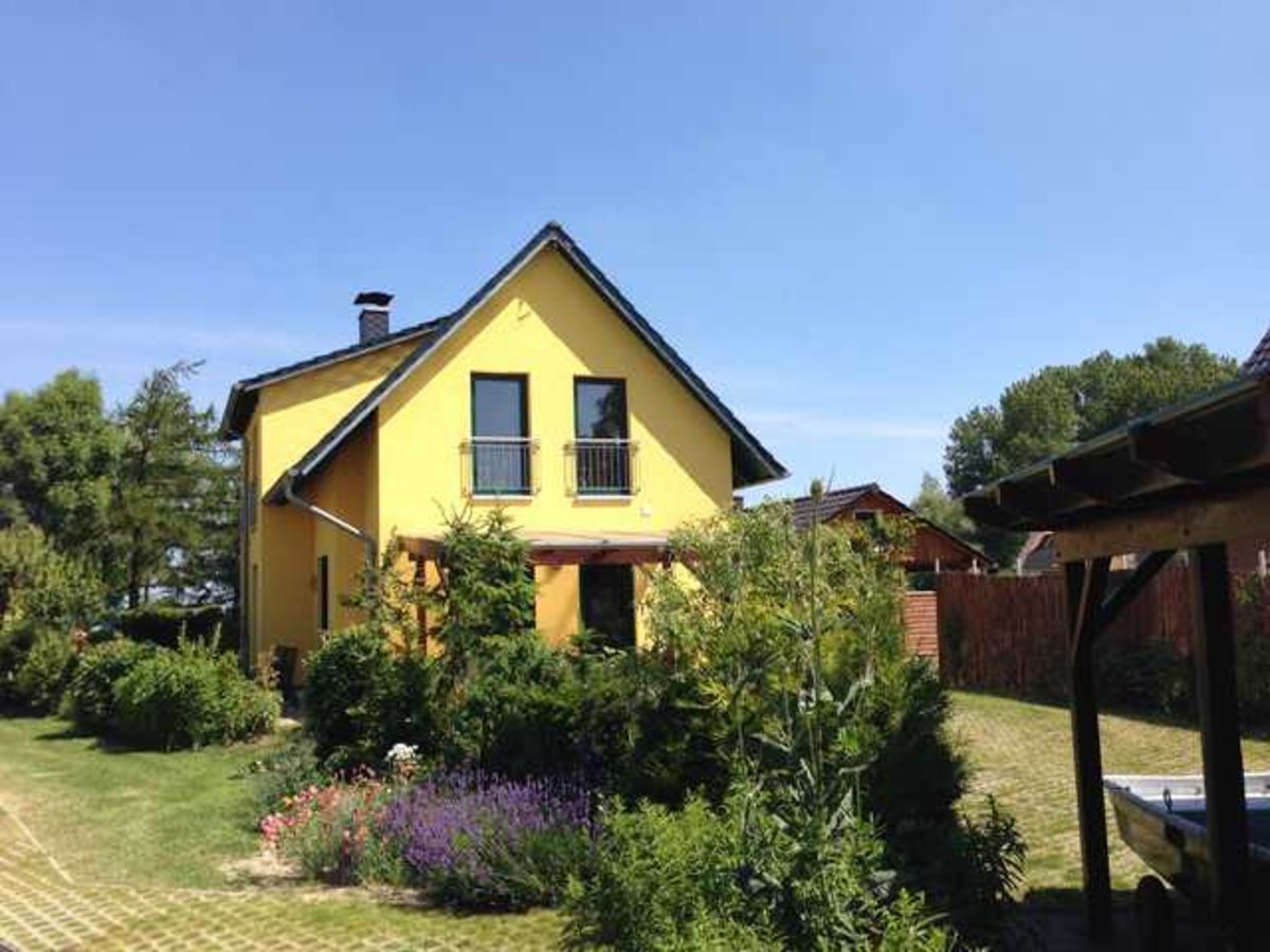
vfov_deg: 42.9
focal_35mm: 33
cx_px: 635
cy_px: 476
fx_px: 1211
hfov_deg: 55.4
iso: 50
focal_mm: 4.12
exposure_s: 1/1205
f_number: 2.4
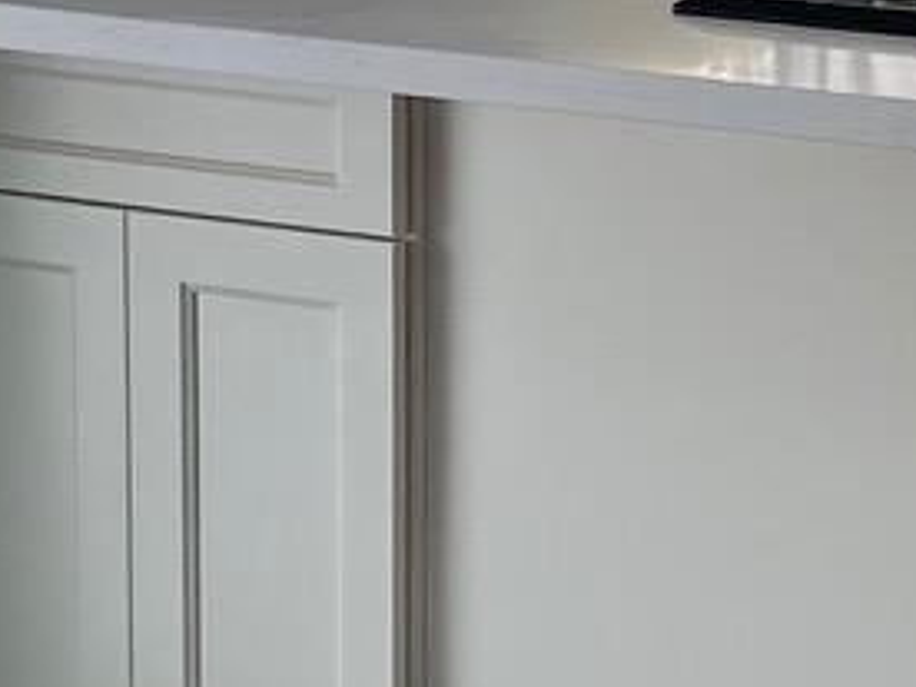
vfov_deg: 7.8
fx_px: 5028
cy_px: 266
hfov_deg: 10.3
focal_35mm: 190
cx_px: 860
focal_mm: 4.25
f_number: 1.8
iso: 32
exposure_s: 1/289
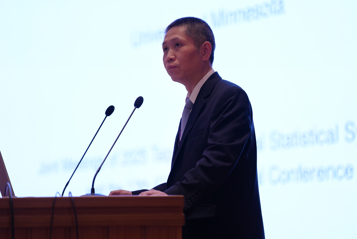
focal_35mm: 143
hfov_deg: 14.3
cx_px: 178
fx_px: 1419
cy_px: 120
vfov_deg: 9.6
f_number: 2.8
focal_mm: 143
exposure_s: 1/160
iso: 320
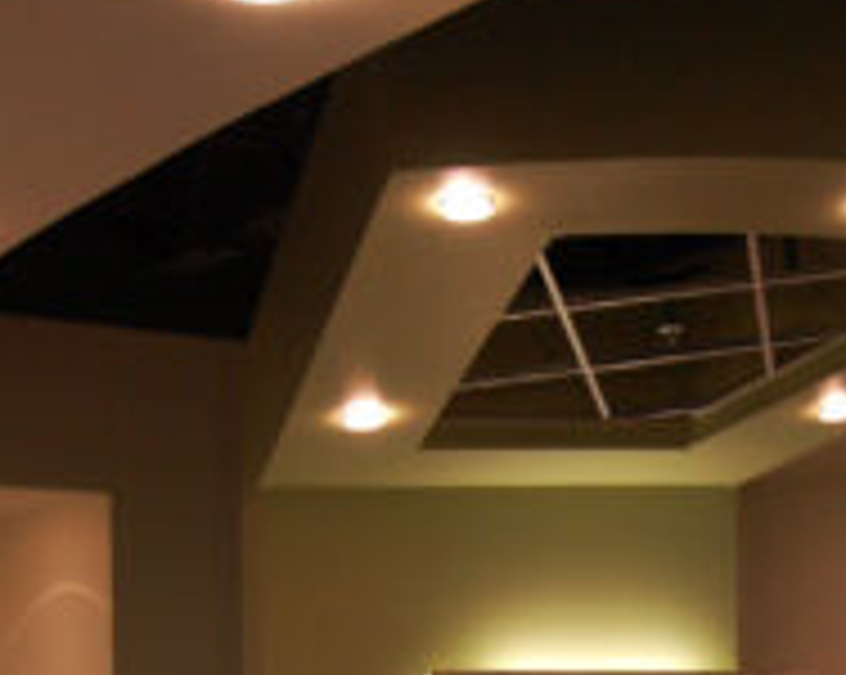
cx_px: 801
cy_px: 760
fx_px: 2026
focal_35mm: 81
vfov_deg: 18.2
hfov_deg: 22.8
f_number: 3.5
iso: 720
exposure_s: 1/30
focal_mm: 18
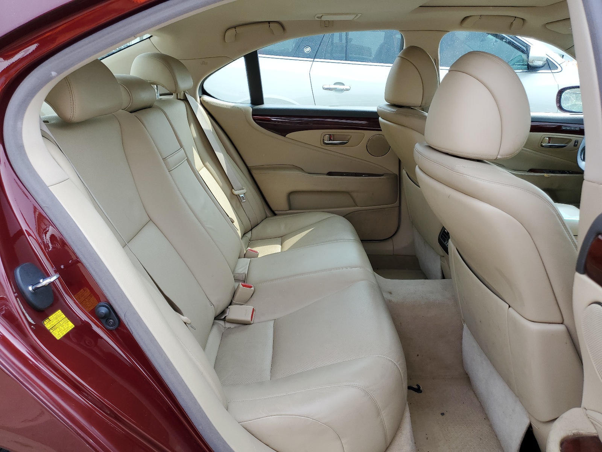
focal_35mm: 26
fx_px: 452
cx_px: 301
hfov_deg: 67.3
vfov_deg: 53.1
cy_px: 226
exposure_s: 1/526
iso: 50
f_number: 1.5
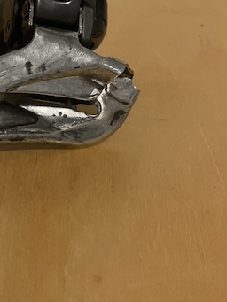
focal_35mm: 122
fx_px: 1066
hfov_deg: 11.9
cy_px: 111
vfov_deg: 16.1
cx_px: -27
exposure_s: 1/24
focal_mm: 6
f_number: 2
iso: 400
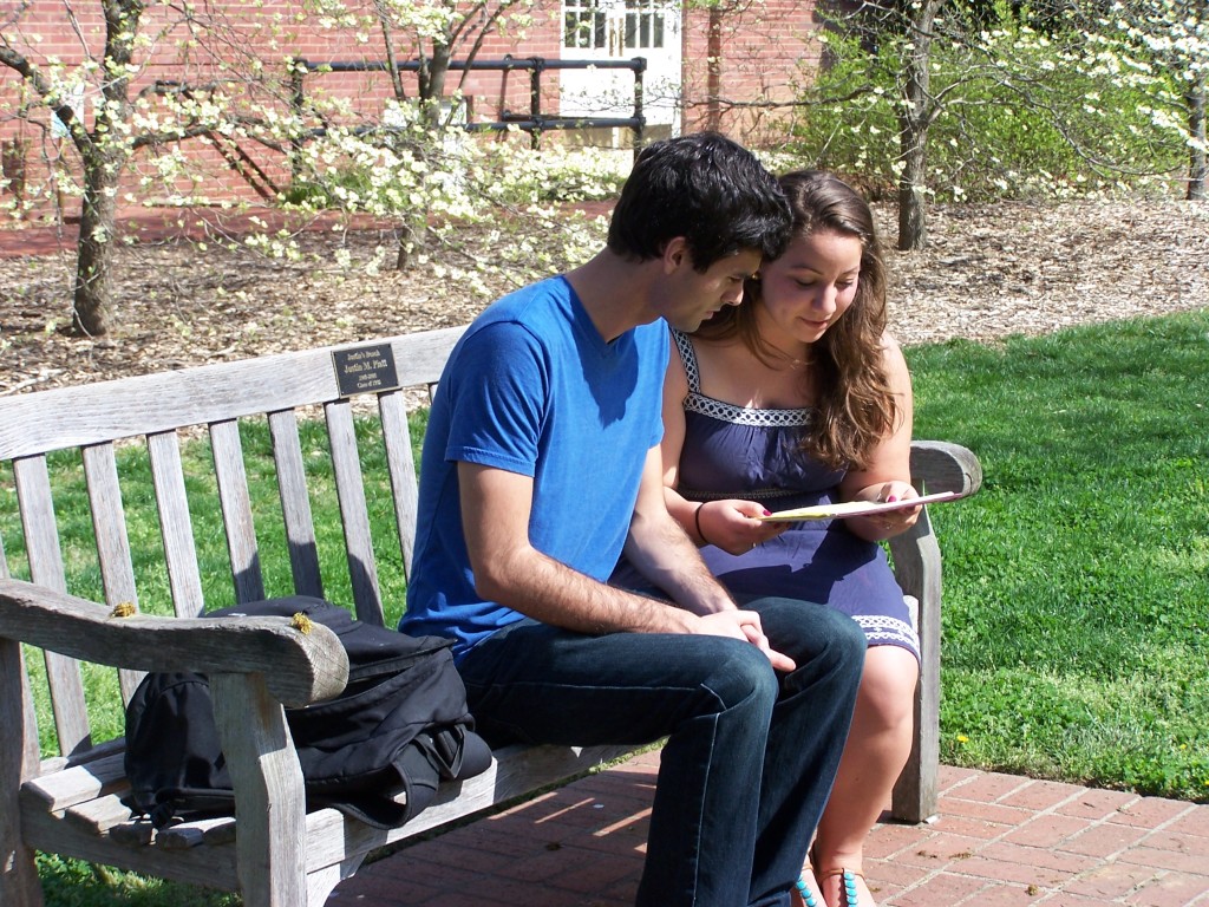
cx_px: 604
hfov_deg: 23.8
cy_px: 454
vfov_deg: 18.0
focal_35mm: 82
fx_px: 2864
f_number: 3.2
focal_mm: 13.7
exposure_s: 1/500
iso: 80
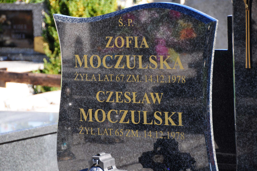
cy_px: 86
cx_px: 128
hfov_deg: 12.2
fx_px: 1198
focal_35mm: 168
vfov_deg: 8.2
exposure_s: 1/320
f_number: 7.1
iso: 320
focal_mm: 112
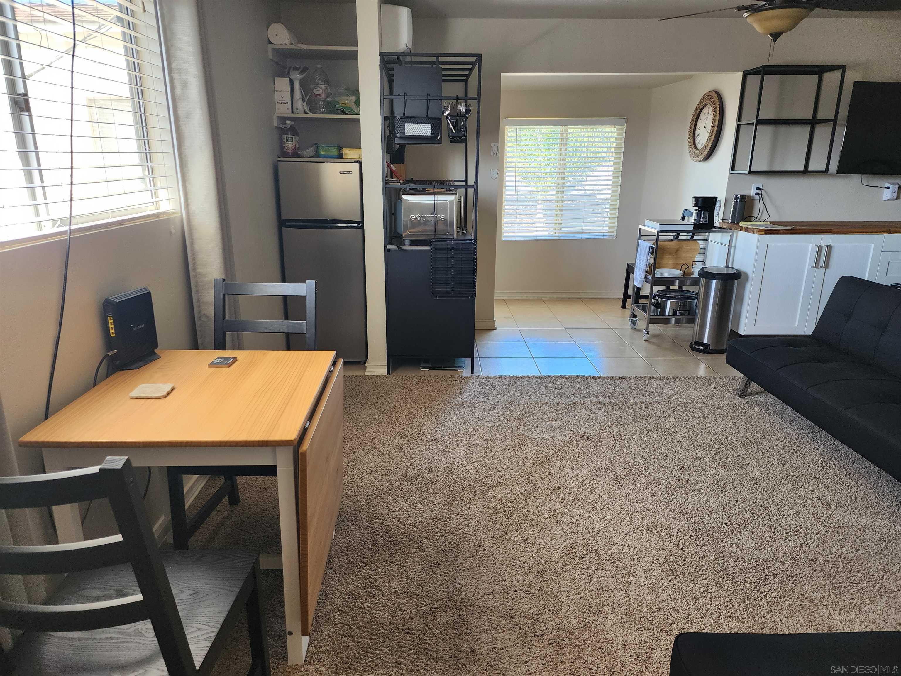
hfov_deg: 73.9
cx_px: 450
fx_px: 599
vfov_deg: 58.9
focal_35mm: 23
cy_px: 338
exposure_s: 1/120
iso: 160
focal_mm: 6.4
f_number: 1.8
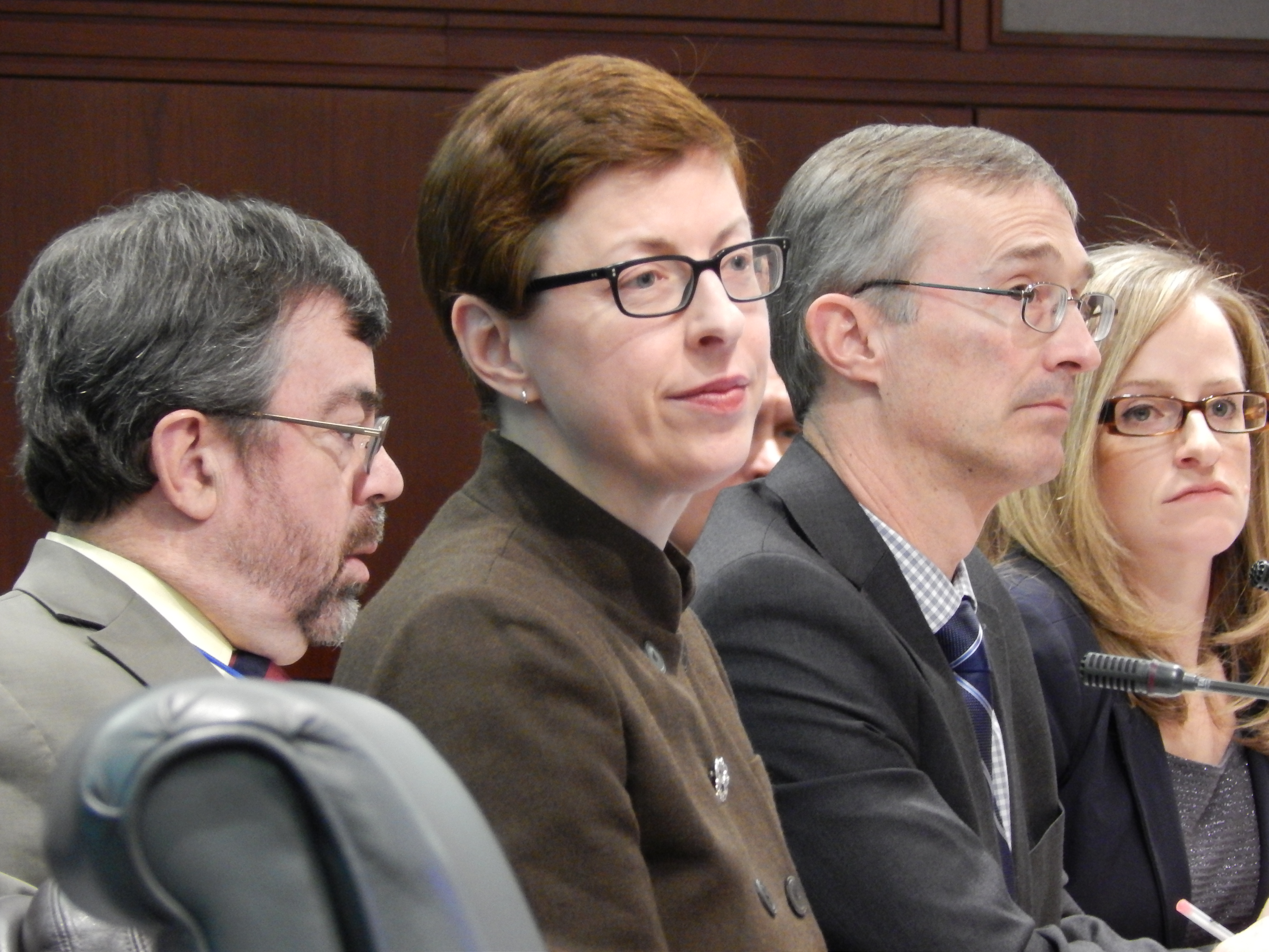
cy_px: 476
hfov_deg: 5.1
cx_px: 634
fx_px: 14224
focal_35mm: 388
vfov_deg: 3.8
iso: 800
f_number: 5.7
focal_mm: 69
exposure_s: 1/8
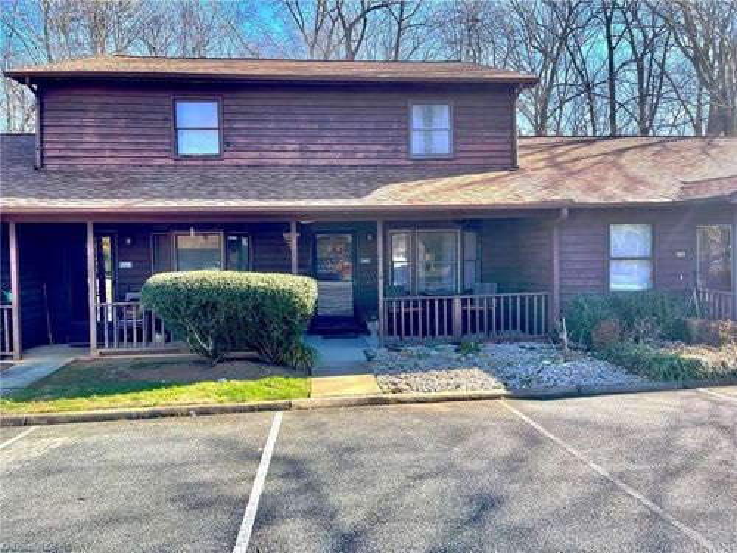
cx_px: 368
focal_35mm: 25
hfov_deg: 69.4
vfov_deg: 54.9
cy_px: 276
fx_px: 532
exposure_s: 1/684
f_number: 1.6
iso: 32
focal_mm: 5.1
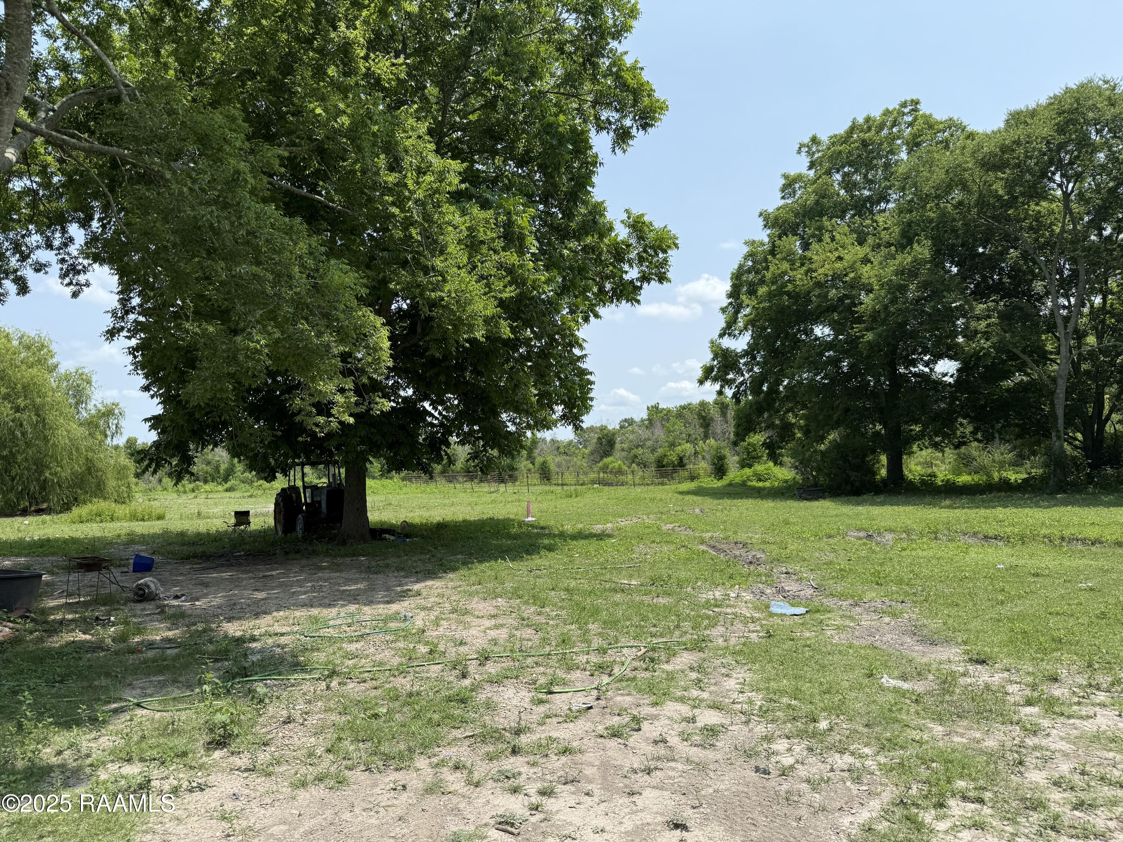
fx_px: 779
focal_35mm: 24
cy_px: 421
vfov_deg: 56.8
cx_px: 562
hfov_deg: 71.6
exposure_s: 1/3279
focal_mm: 6.76
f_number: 1.78
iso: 80
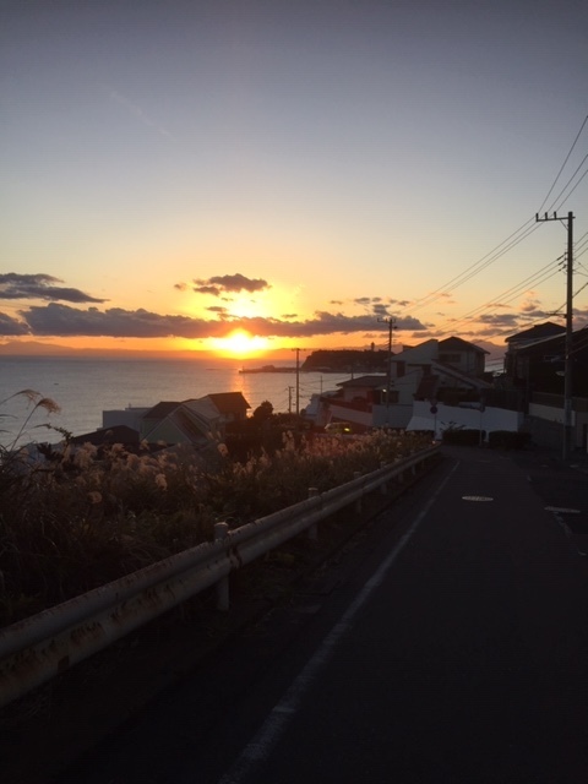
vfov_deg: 61.7
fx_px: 657
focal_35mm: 29
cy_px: 392
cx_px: 294
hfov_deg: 48.2
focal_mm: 4.15
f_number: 2.2
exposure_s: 1/942
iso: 32
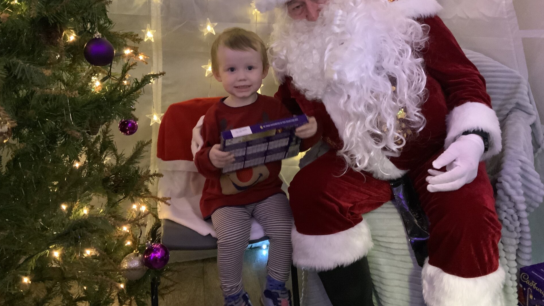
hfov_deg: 58.0
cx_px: 285
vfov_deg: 34.4
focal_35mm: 34
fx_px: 490
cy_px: 108
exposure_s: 1/25
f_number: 1.8
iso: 500
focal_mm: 3
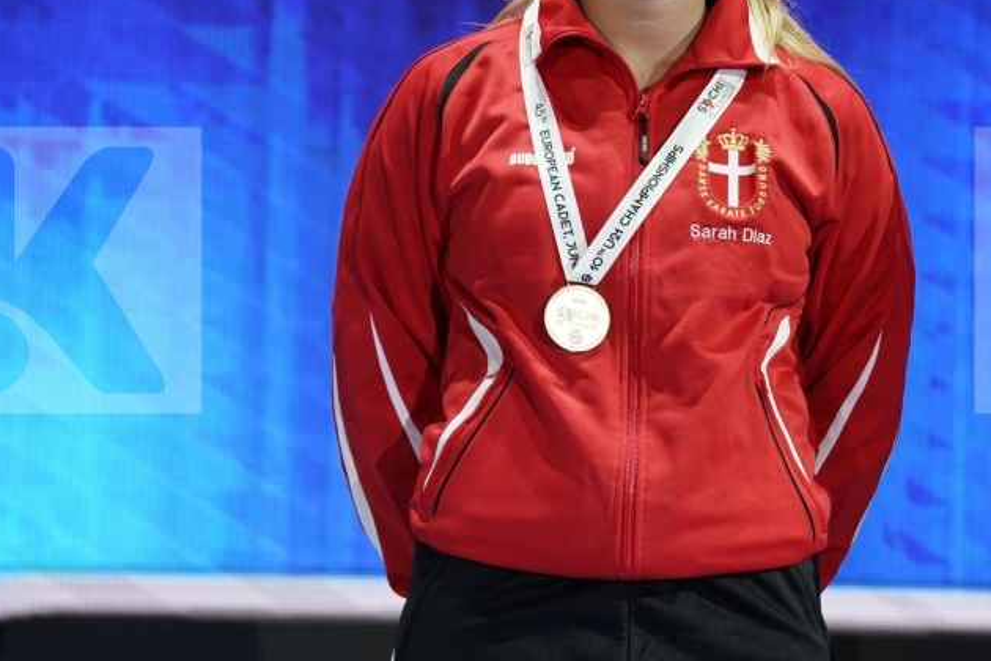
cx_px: 588
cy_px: 271
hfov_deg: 5.4
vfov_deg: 3.6
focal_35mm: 381
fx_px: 10487
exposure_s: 1/250
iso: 320
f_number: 2.8
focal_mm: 200
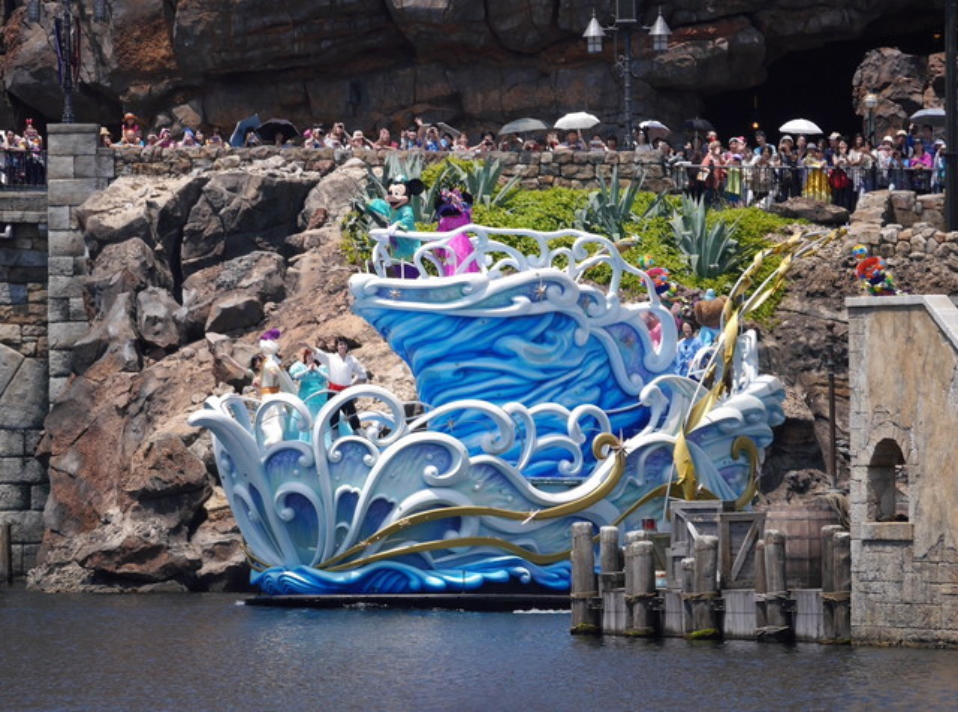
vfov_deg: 4.9
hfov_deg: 6.6
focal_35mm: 300
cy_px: 356
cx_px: 479
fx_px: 8278
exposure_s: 1/640
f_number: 5.6
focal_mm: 150
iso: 160
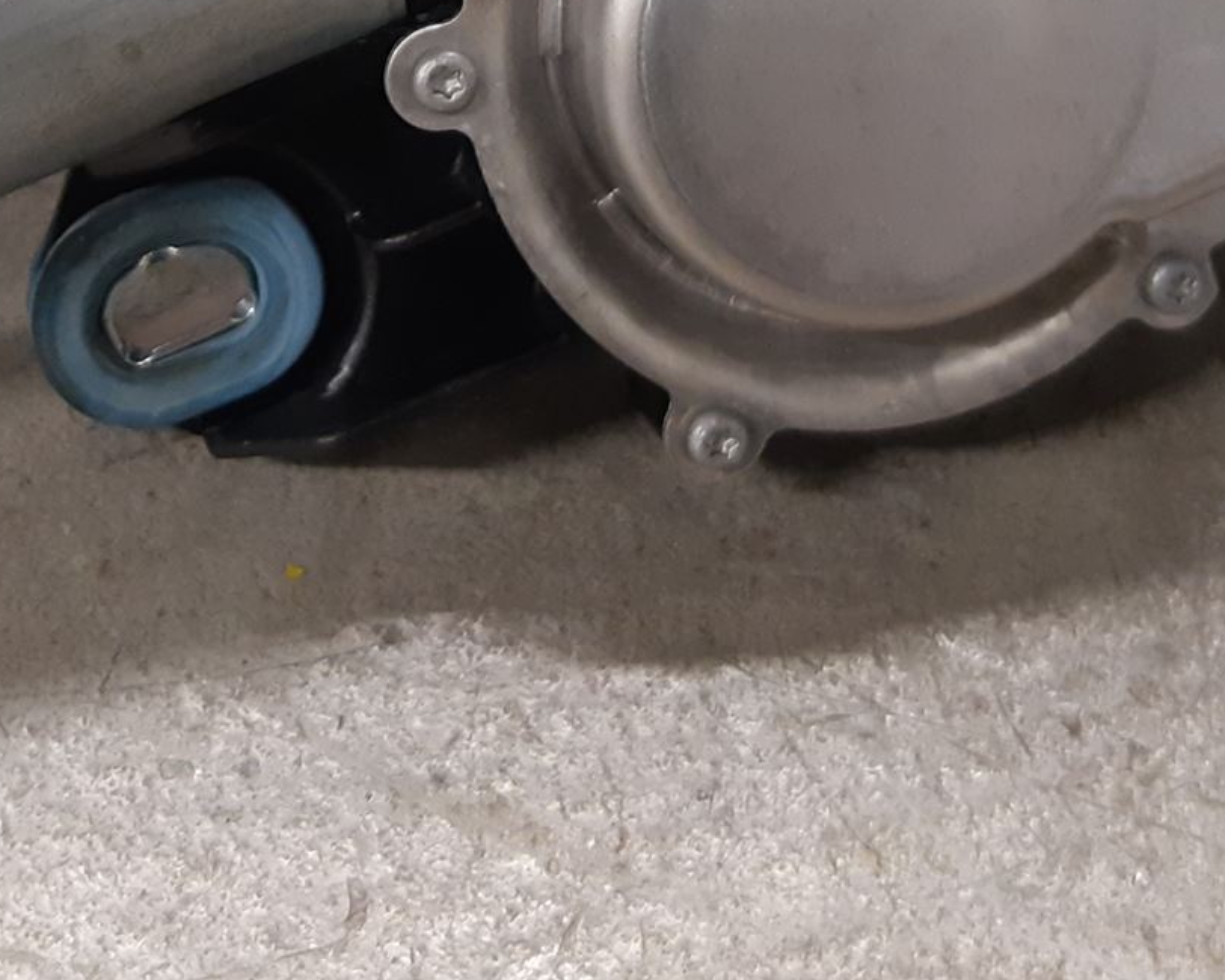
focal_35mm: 64
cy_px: -42
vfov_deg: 22.7
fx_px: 2321
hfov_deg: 29.5
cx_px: 462
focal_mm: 3.93
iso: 200
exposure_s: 1/50
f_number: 1.7
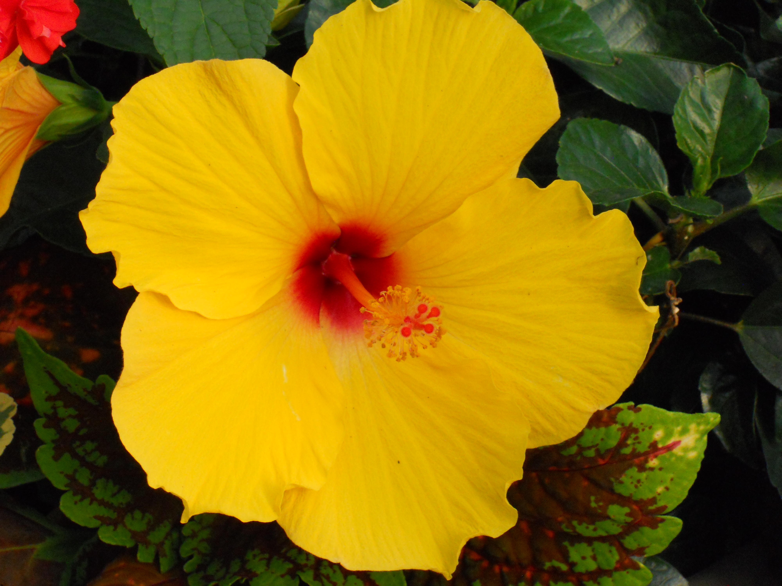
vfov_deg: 10.6
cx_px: 391
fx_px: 3163
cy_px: 293
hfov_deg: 14.1
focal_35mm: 140
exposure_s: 1/250
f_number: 6.6
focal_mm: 25
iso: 500
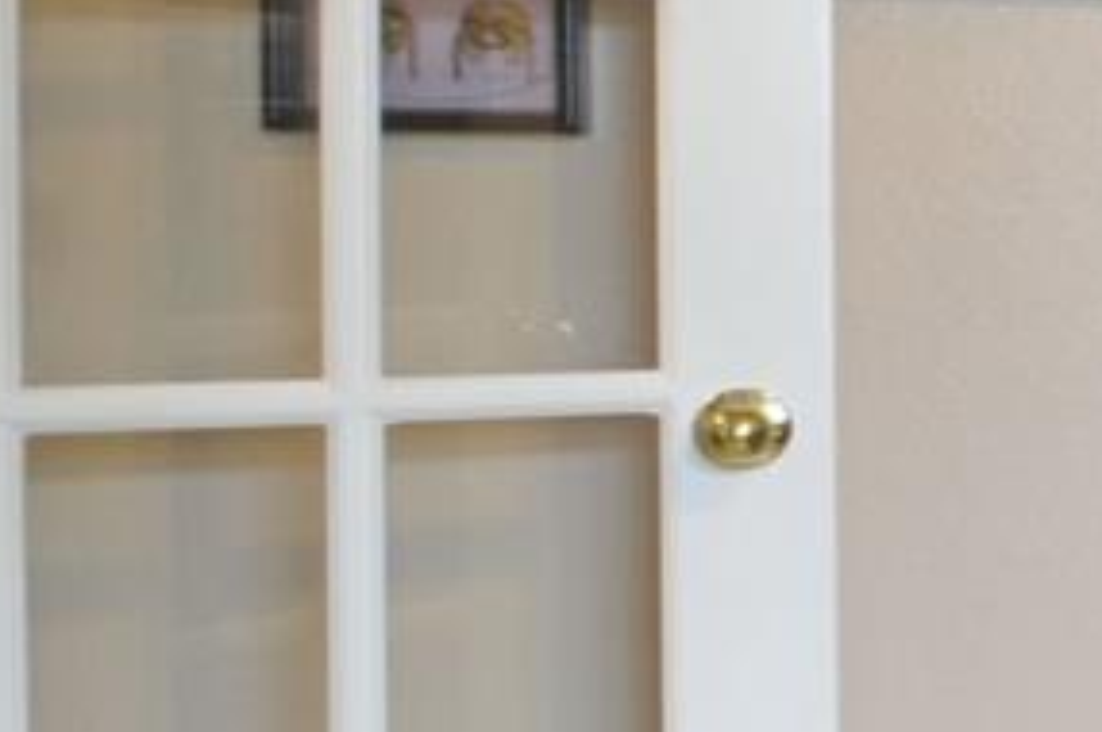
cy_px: 258
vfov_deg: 16.2
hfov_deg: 13.9
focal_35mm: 84
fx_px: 2568
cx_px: 2817
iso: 160
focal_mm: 10
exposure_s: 1.3
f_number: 13
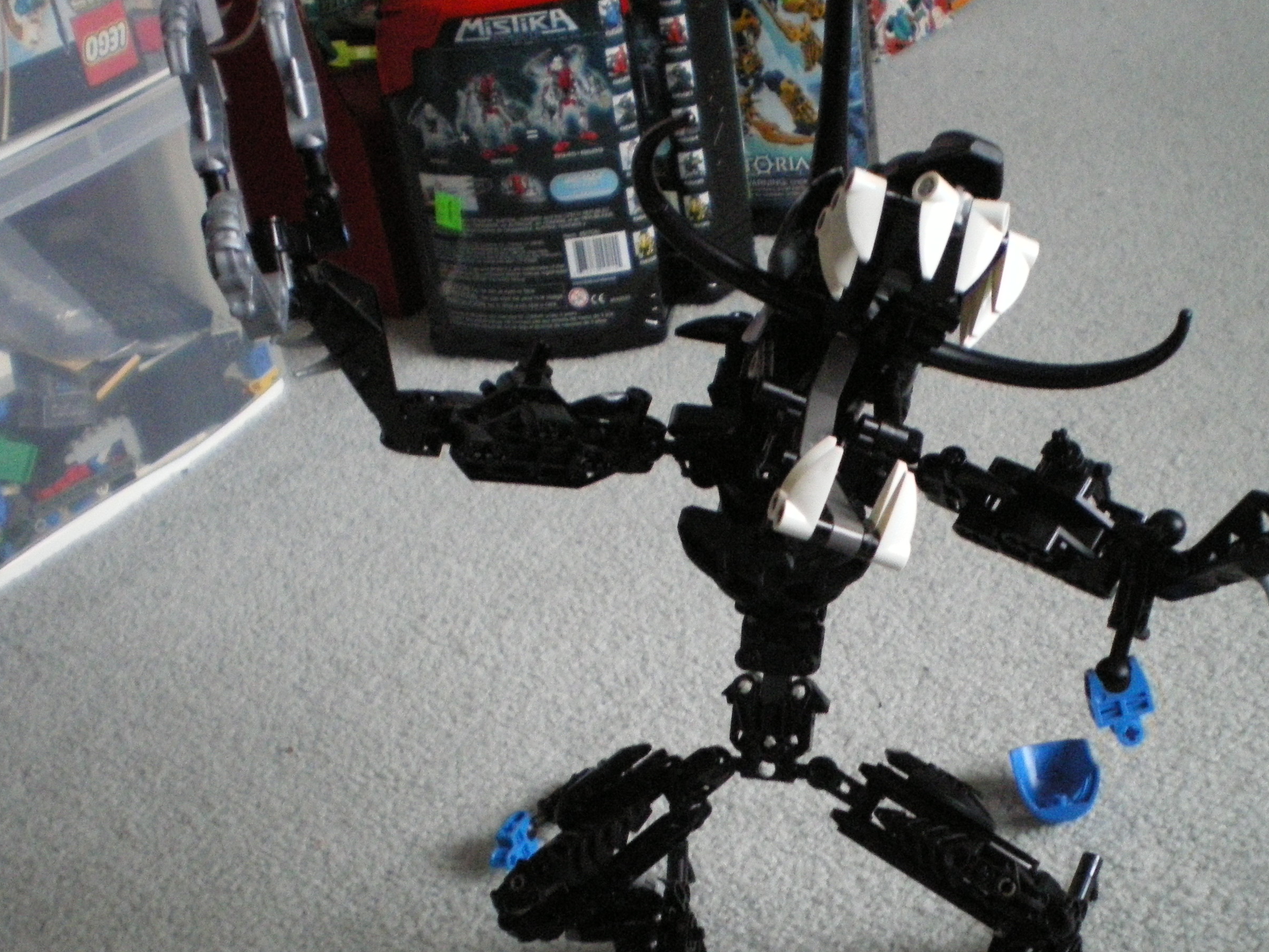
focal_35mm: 49
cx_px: 841
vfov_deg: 29.5
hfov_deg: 38.5
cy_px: 629
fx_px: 1796
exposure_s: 1/50
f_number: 3.1
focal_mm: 6.3
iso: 640
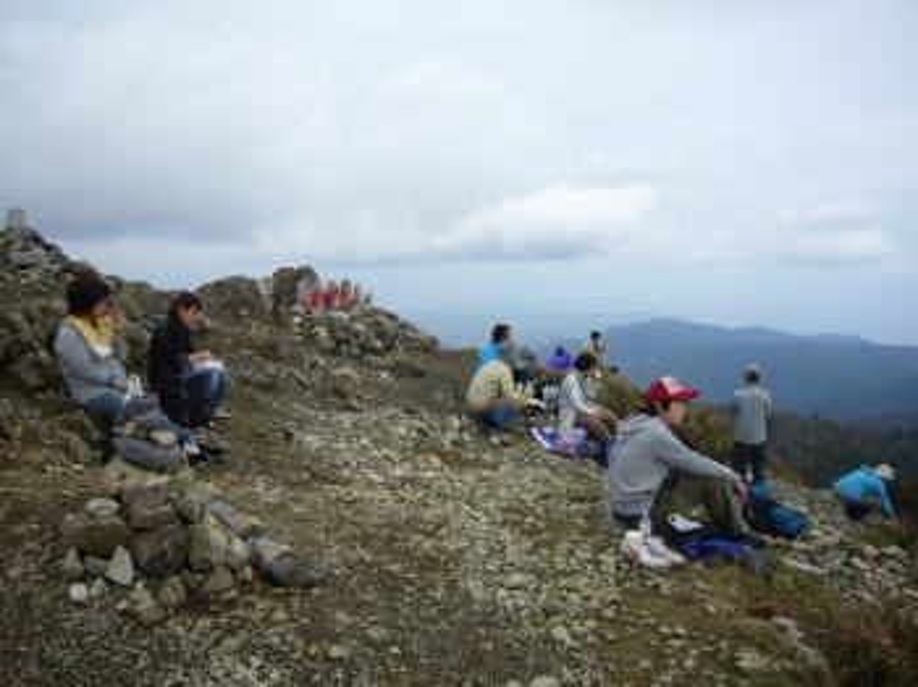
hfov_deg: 63.5
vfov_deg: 49.7
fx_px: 742
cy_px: 344
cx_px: 459
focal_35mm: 28
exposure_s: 1/160
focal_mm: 4.6
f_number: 5.6
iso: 80
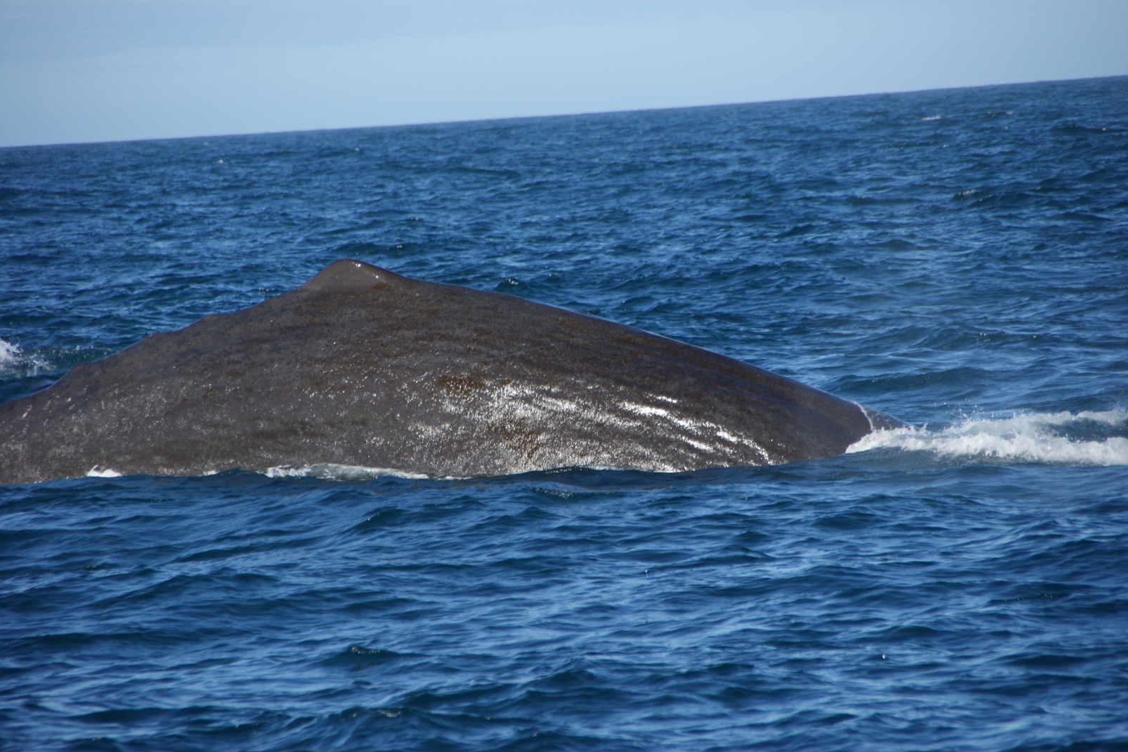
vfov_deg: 5.1
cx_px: 564
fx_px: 8491
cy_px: 376
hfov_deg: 7.6
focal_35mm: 271
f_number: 6.3
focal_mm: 180
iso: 125
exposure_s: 1/500
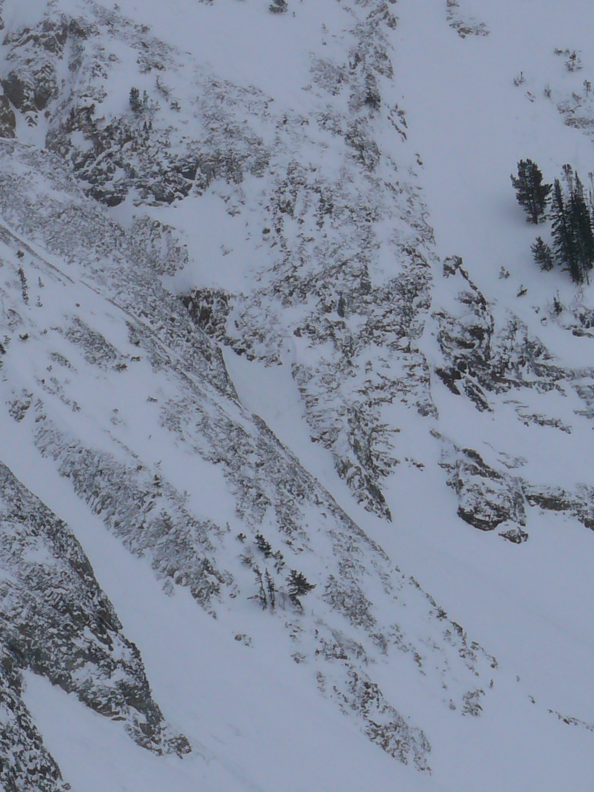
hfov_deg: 6.9
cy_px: 501
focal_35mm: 214
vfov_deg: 9.2
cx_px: 61
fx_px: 4896
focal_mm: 17.6
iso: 80
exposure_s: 1/400
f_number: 6.3
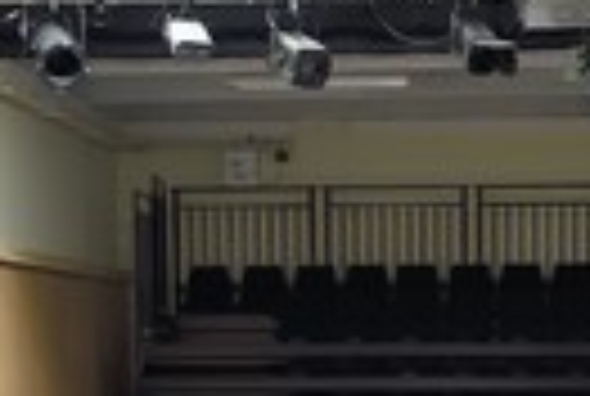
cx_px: 477
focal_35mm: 115
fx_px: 1889
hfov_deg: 17.6
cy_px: 540
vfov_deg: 11.6
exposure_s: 1/25
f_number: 5.6
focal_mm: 36
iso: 1600
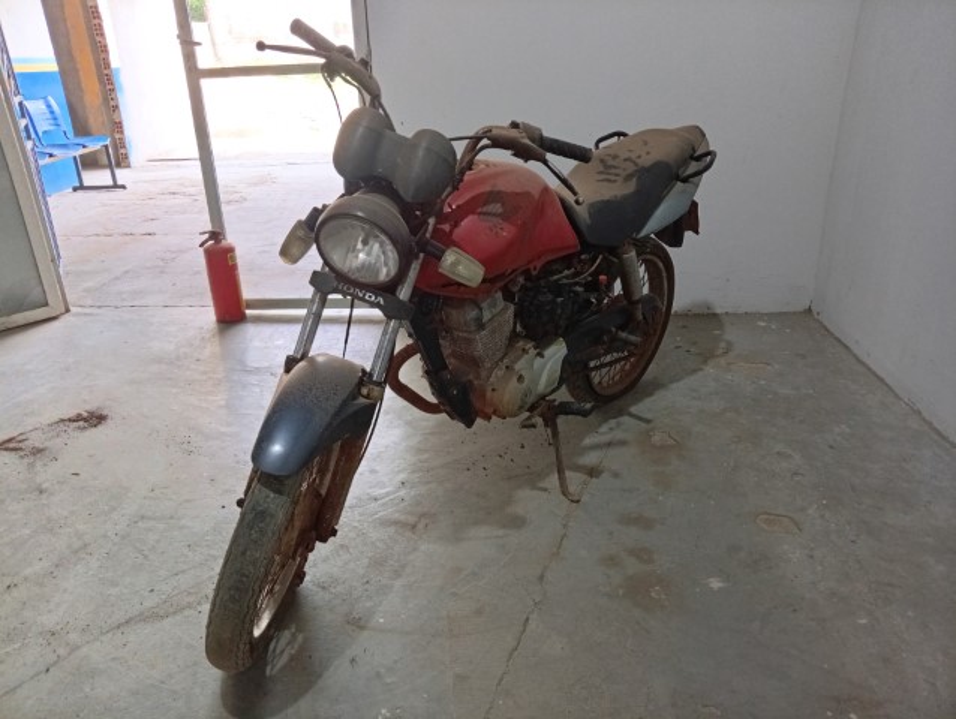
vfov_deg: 53.2
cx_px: 478
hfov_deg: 67.2
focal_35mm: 26
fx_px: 719
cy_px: 360
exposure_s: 1/30
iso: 509
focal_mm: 4.15
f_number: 1.8
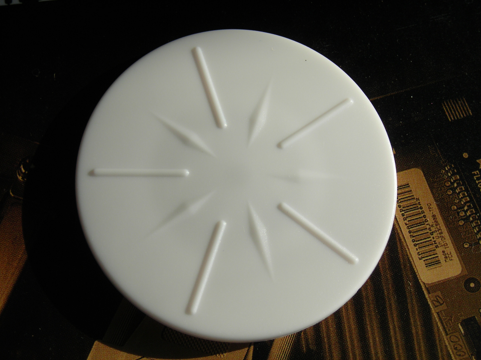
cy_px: 178
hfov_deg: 29.4
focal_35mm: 66
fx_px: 917
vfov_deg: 22.3
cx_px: 238
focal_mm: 10.8
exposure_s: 1/386
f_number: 3.9
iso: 50
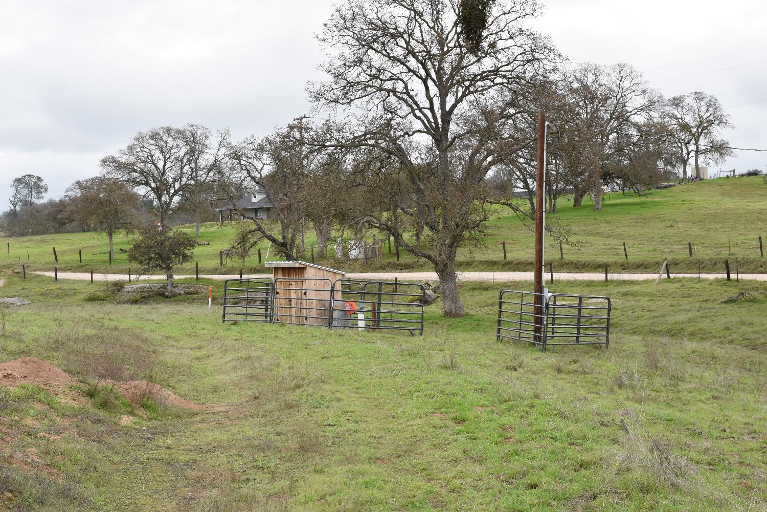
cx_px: 384
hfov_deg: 37.9
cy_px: 256
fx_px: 1118
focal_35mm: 52
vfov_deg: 25.8
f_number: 8
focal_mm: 35
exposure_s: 1/500
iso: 560
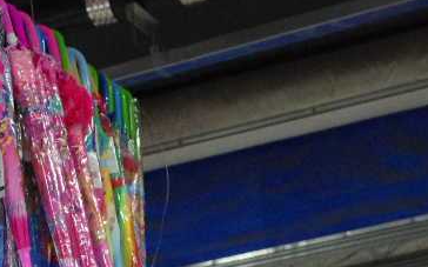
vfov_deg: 8.3
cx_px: 21
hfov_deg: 13.7
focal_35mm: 151
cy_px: 532
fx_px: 1760
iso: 6400
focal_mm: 35
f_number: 4.5
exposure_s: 1/125
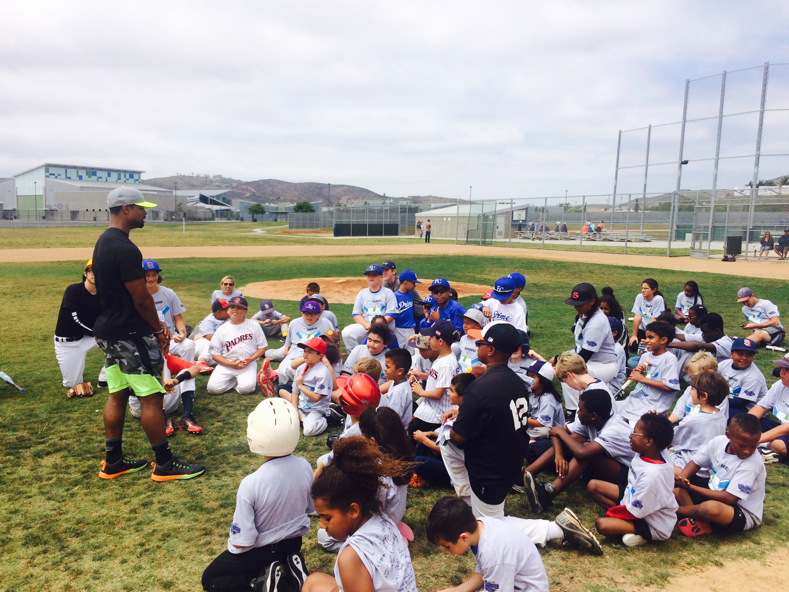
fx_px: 661
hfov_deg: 61.7
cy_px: 296
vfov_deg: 48.2
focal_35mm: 29
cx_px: 394
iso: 32
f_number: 2.2
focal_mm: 4.15
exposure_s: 1/2740
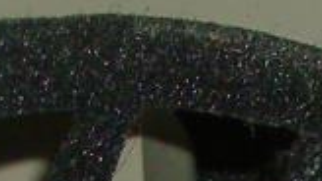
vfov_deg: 2.3
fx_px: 4488
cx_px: 416
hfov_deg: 4.1
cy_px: 769
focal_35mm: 526
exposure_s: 1/60
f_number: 5.6
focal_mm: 10.2
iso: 80
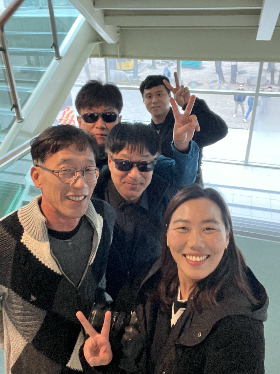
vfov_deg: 60.0
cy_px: 187
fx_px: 324
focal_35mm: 30
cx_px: 140
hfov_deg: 46.8
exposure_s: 1/30
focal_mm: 2.71
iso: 500
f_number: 2.2
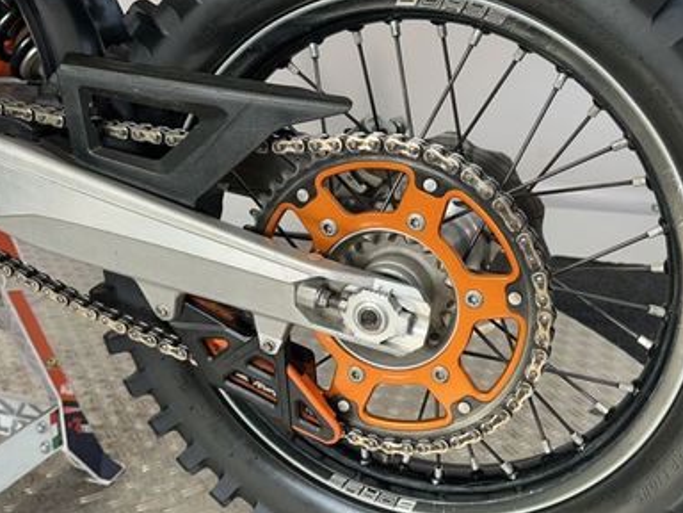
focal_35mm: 40
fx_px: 789
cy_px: 232
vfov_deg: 35.9
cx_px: 416
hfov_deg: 46.5
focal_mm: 6.86
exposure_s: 1/104
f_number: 1.78
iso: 50
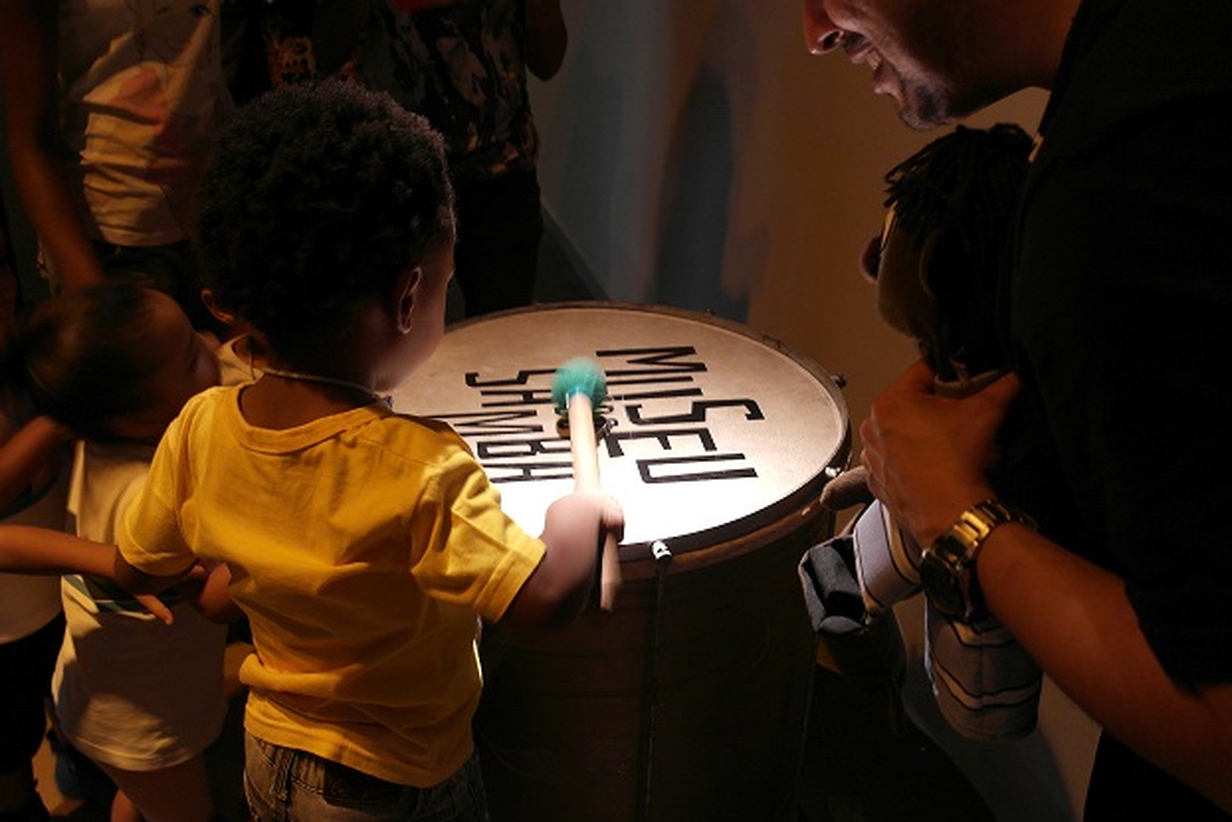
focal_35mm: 33
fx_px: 1130
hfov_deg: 57.2
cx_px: 582
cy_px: 396
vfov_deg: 40.0
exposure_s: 1/15
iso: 800
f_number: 3.5
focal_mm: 20
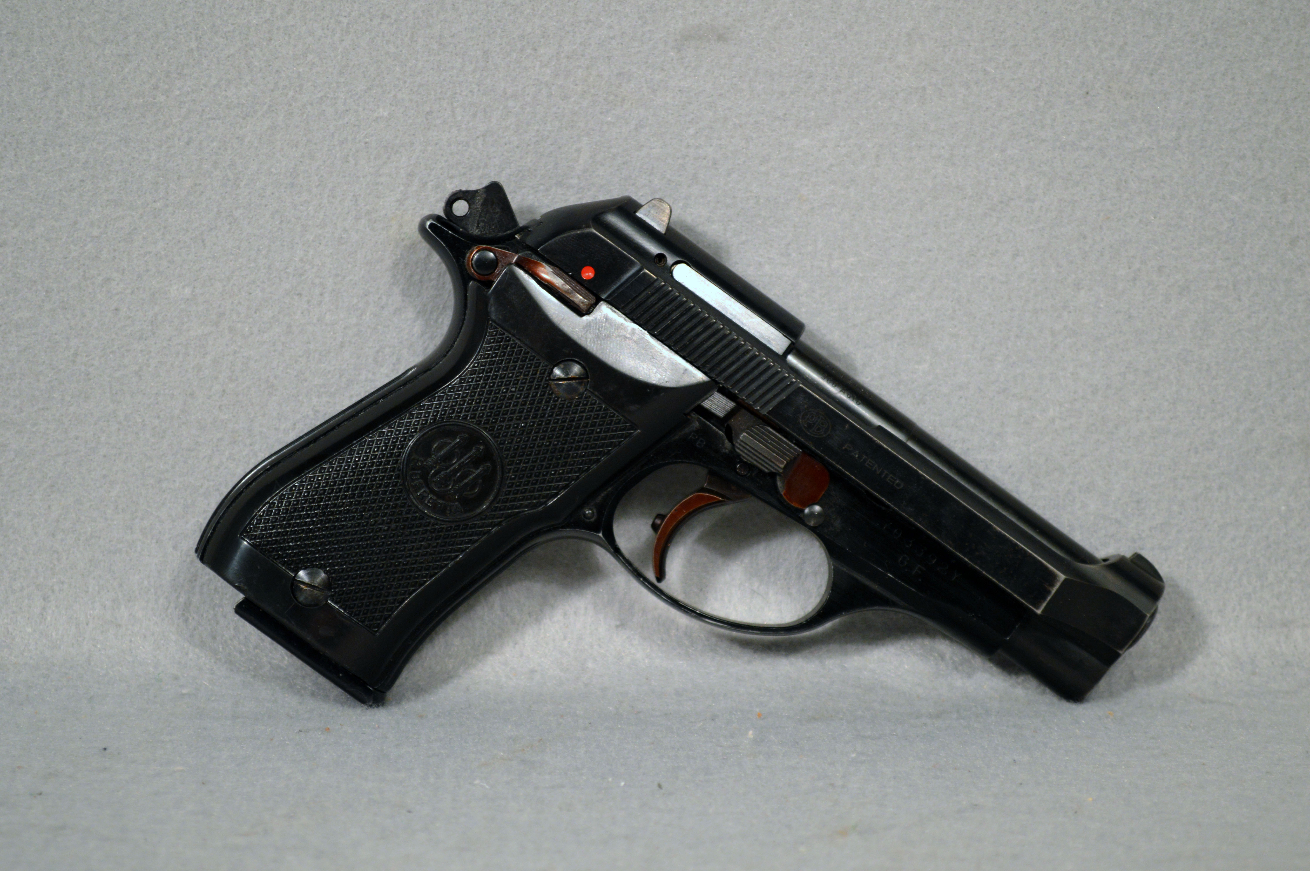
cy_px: 436
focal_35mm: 82
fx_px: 2999
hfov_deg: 24.6
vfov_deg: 16.5
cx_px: 655
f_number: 5.6
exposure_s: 1/50
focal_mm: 55
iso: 400
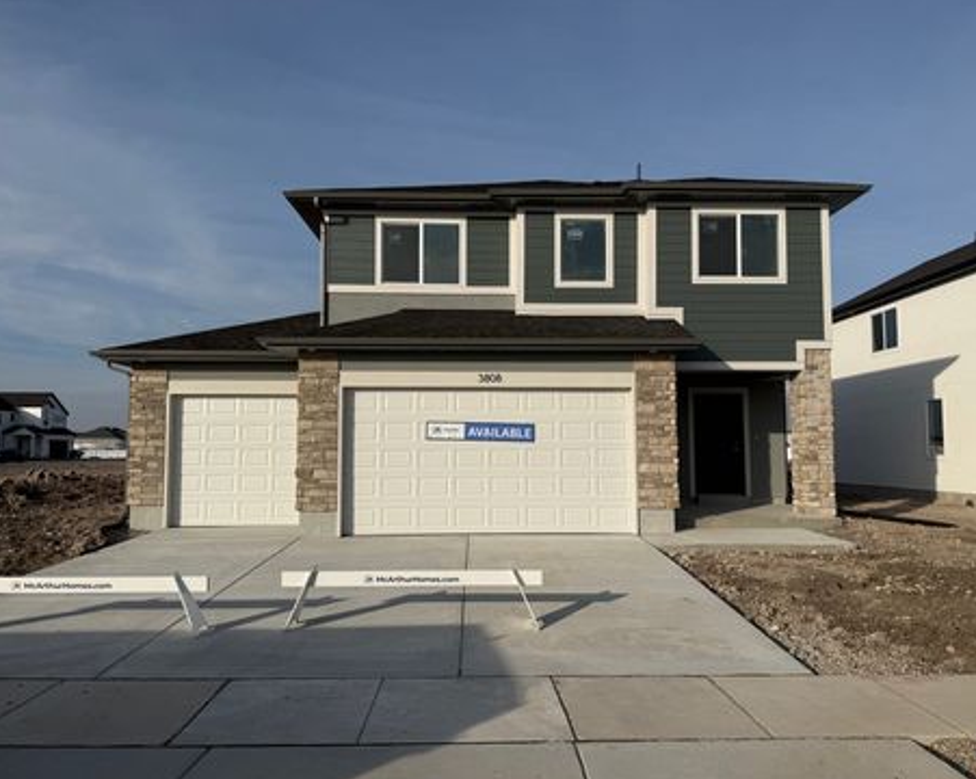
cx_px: 498
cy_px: 395
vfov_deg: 54.9
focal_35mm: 26
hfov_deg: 66.1
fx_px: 750
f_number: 1.78
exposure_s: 1/9091
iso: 80
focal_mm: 6.76
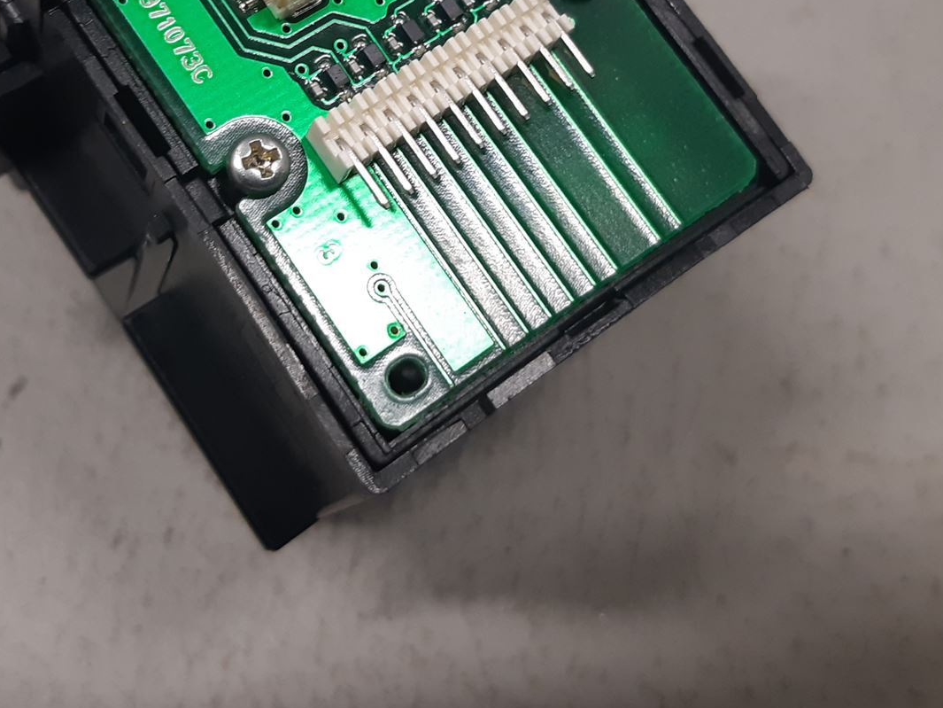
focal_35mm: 50
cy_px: 118
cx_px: 360
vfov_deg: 28.3
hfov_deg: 38.0
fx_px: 1362
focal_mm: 3.93
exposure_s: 1/50
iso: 100
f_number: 1.7
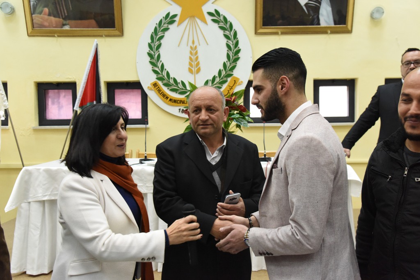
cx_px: 210
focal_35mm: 35
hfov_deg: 54.4
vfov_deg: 37.9
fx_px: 408
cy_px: 140
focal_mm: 35
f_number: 6.3
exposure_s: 1/160
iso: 6400
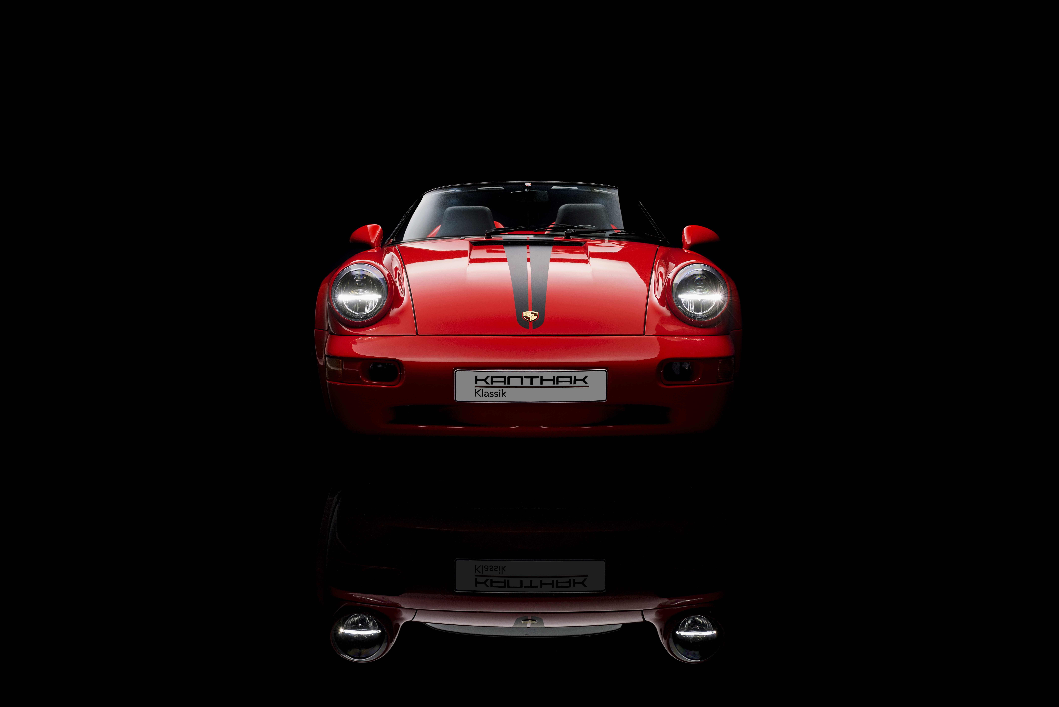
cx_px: 530
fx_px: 1030
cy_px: 354
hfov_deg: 54.4
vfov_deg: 37.9
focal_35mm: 35
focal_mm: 35
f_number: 4
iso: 400
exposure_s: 1/10
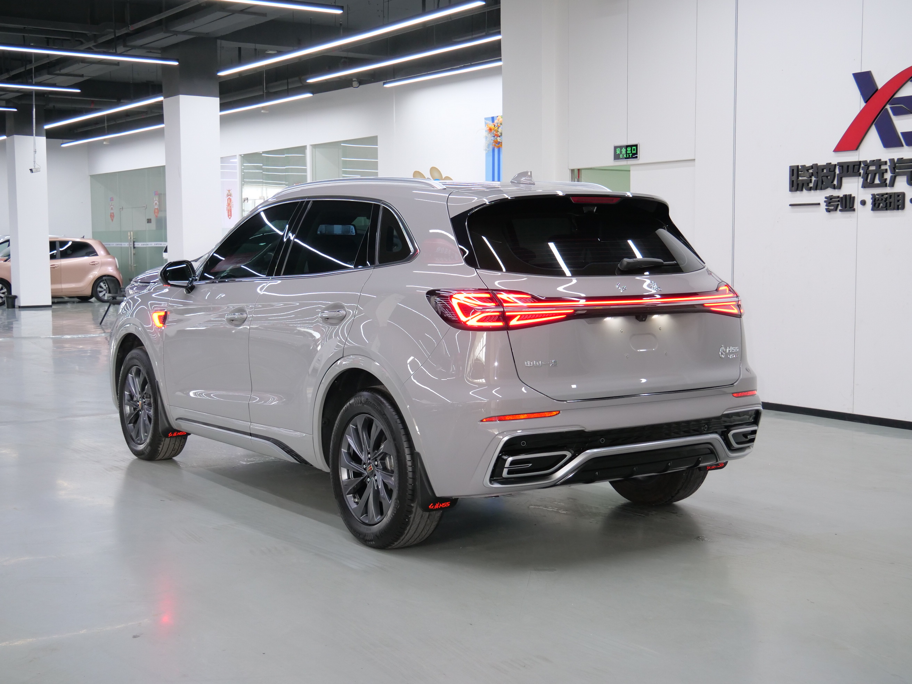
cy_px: 342
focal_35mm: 44
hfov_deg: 42.9
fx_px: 1159
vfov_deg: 32.9
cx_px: 456
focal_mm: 22
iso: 800
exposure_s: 1/30
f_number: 4.2
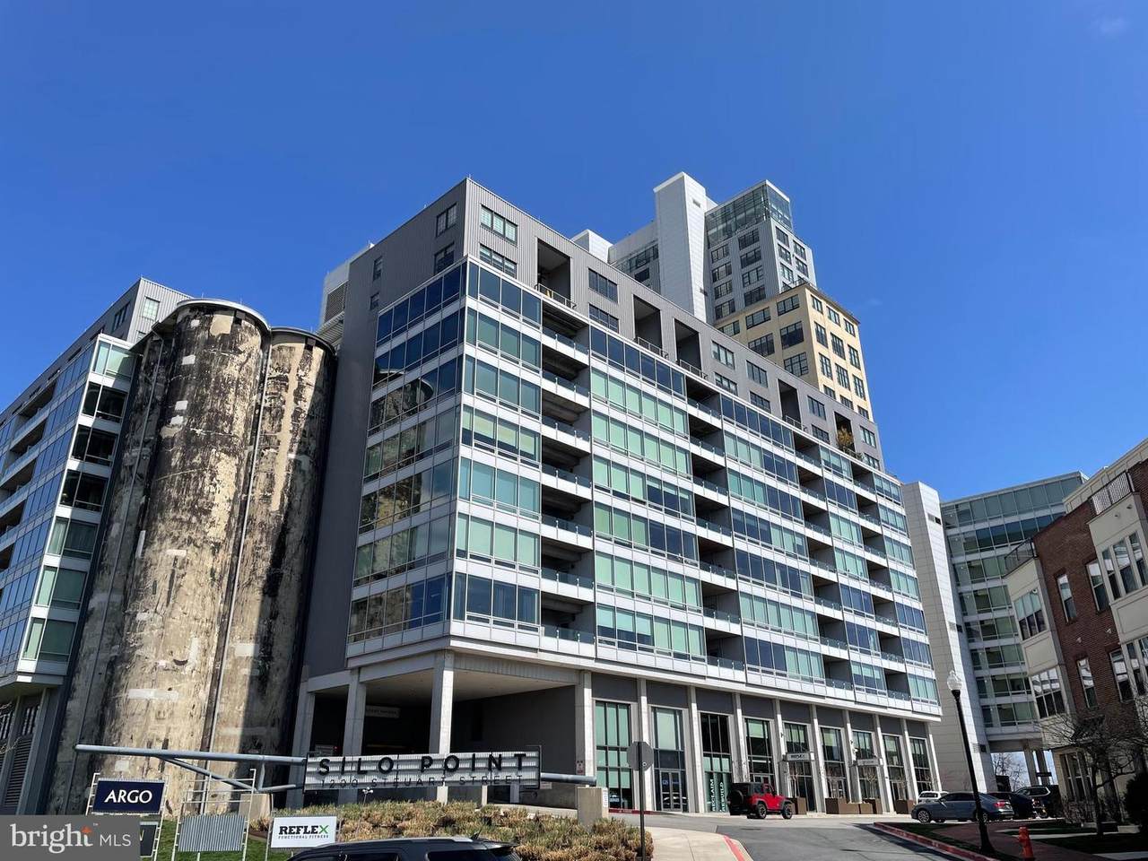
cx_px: 574
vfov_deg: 53.1
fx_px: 862
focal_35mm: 26
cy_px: 430
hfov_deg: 67.3
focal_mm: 4.2
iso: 32
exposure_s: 1/4132
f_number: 1.6
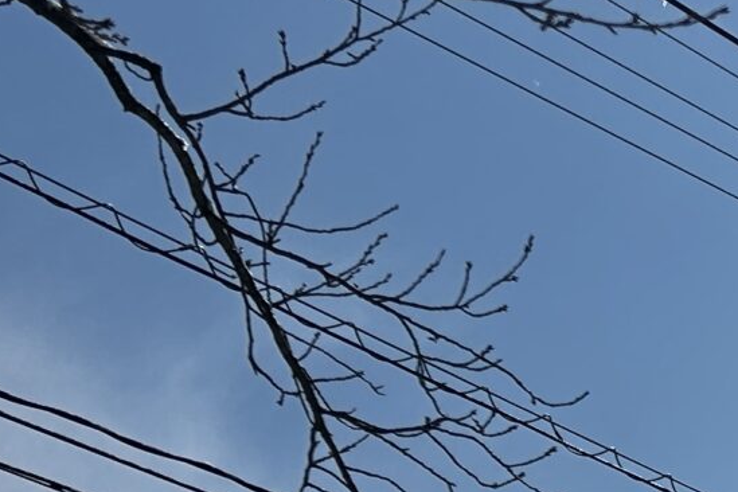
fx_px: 2583
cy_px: 691
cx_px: 1303
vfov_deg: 10.6
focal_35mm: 126
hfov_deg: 14.4
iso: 40
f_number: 1.5
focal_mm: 5.7
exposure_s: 1/16393
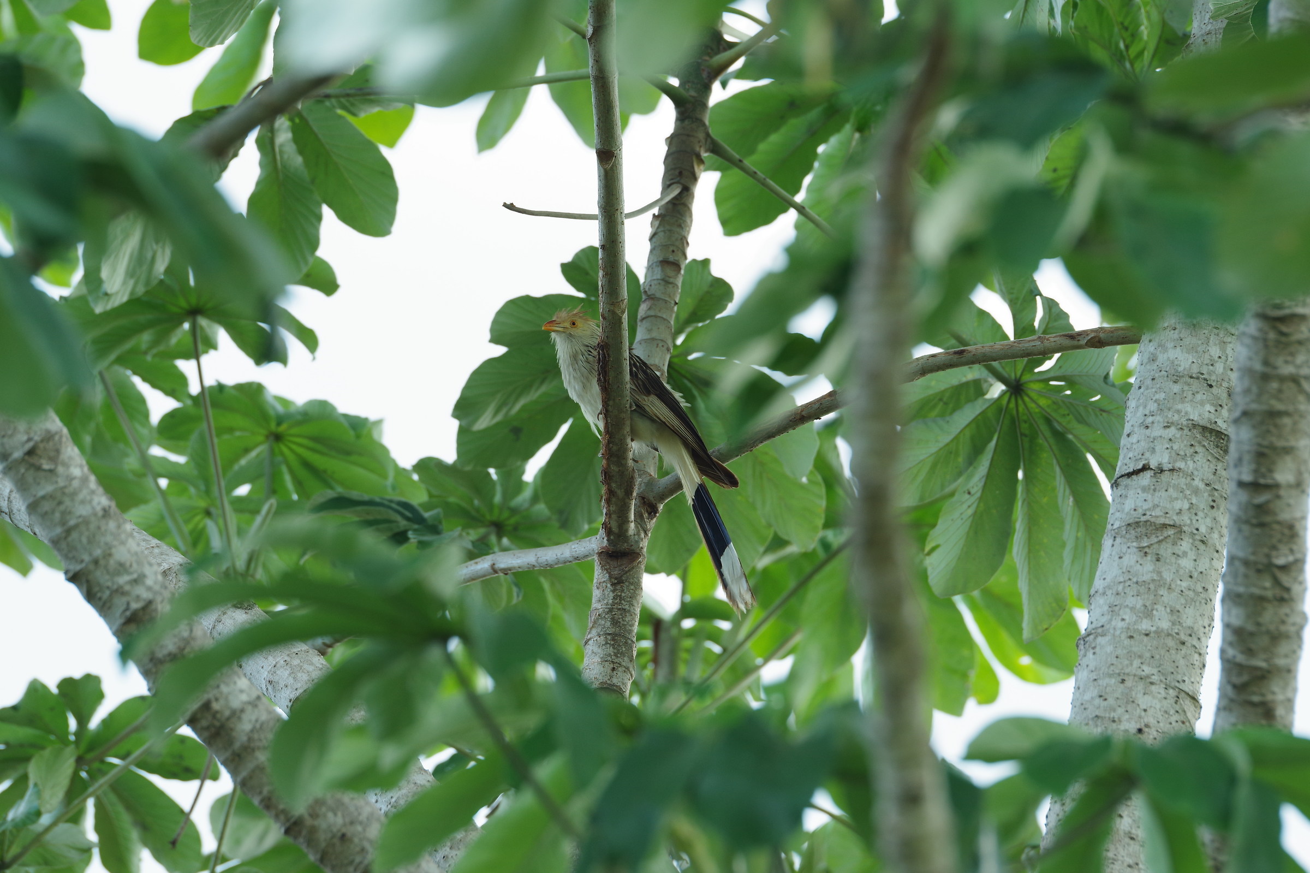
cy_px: 436
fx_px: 10914
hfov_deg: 6.9
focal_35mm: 300
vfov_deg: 4.6
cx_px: 655
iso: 200
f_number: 4.5
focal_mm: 200
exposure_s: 1/80
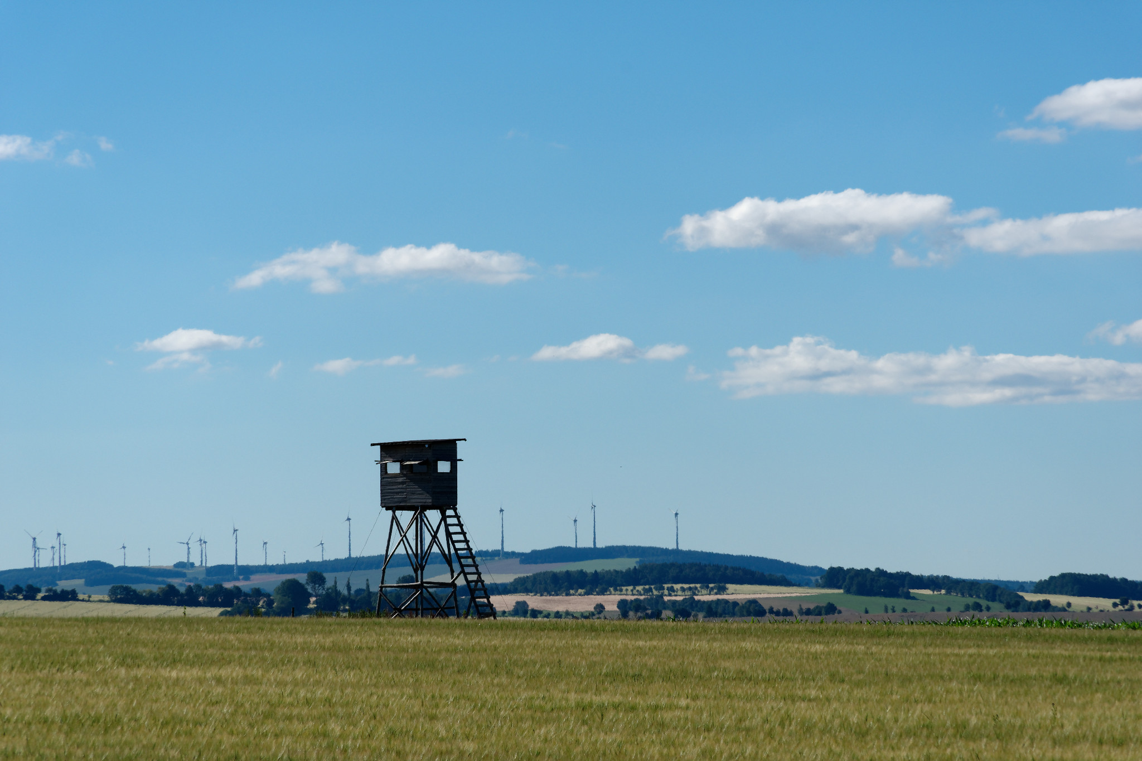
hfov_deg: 10.2
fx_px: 6407
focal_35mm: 202
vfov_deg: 6.8
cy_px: 380
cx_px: 571
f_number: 10
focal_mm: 135
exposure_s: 1/400
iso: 100
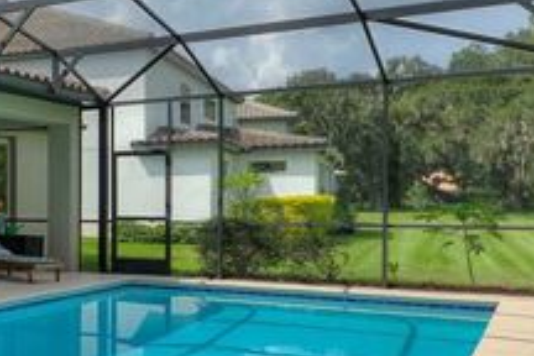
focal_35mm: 49
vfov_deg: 27.5
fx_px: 727
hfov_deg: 30.3
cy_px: 189
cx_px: -189
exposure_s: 1/400
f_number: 4.5
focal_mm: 10
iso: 100
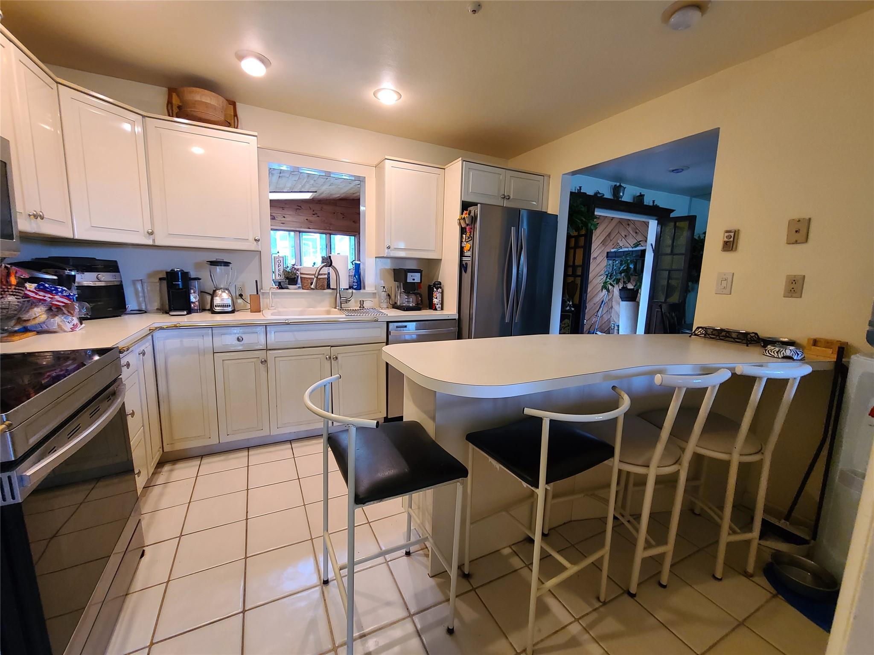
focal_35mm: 13
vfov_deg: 89.9
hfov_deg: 106.2
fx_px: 328
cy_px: 328
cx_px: 437
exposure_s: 1/60
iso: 320
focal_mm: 2.2
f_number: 2.2
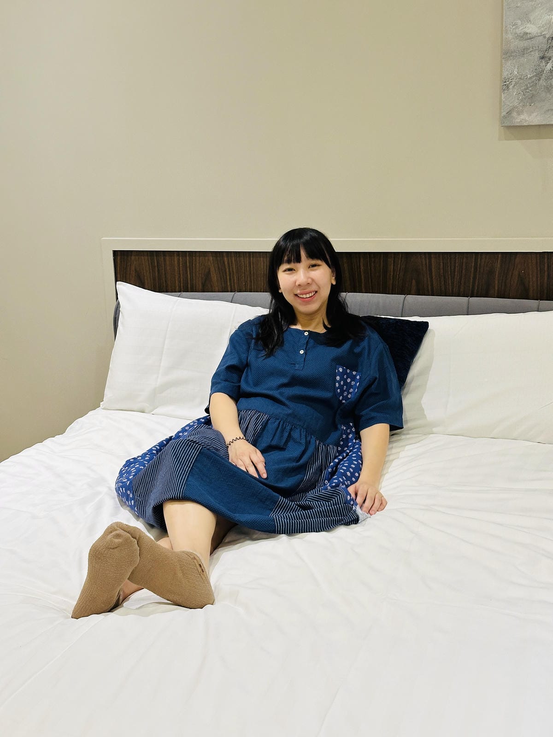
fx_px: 1022
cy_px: 368
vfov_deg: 39.7
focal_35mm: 48
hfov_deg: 30.3
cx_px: 276
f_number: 1.78
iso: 160
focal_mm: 6.86
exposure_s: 1/60
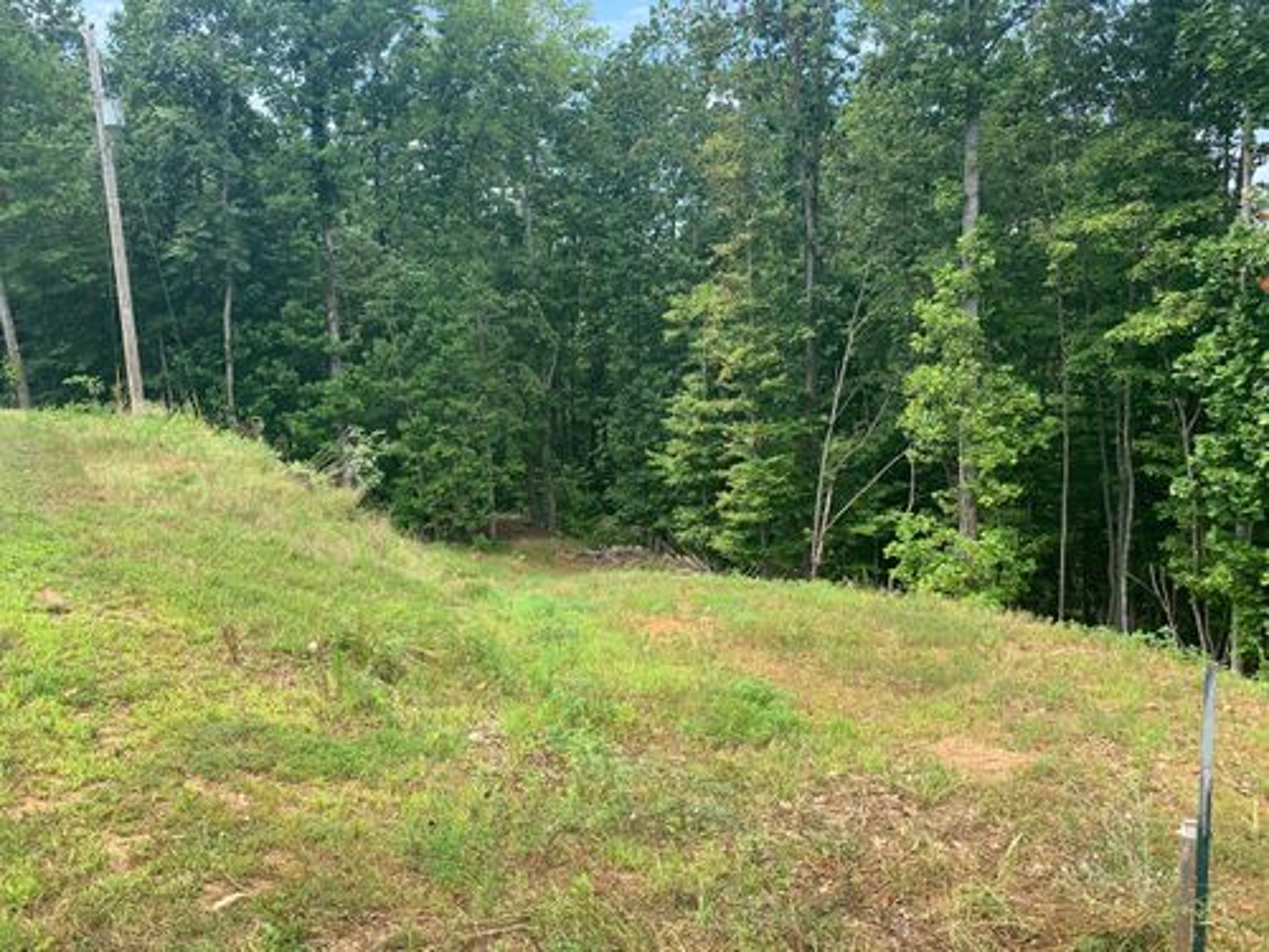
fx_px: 953
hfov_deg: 67.3
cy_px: 476
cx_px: 634
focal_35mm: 26
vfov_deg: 53.1
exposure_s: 1/612
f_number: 1.8
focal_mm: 4.25
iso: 25
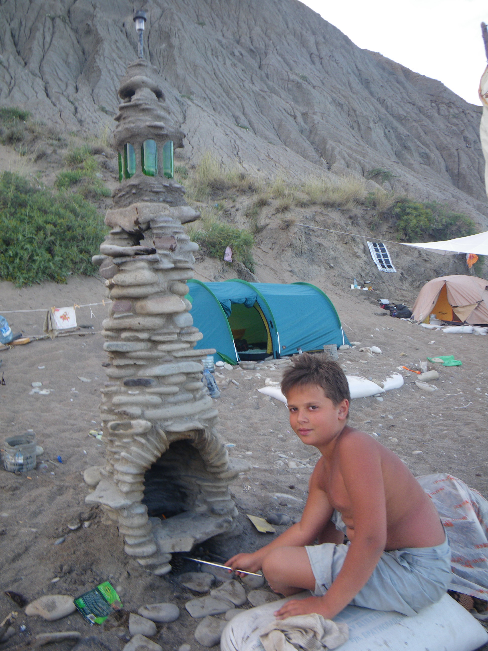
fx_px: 526
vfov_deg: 63.4
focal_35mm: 28
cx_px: 244
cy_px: 326
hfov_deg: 49.7
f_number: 3.5
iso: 50
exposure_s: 1/50
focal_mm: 5
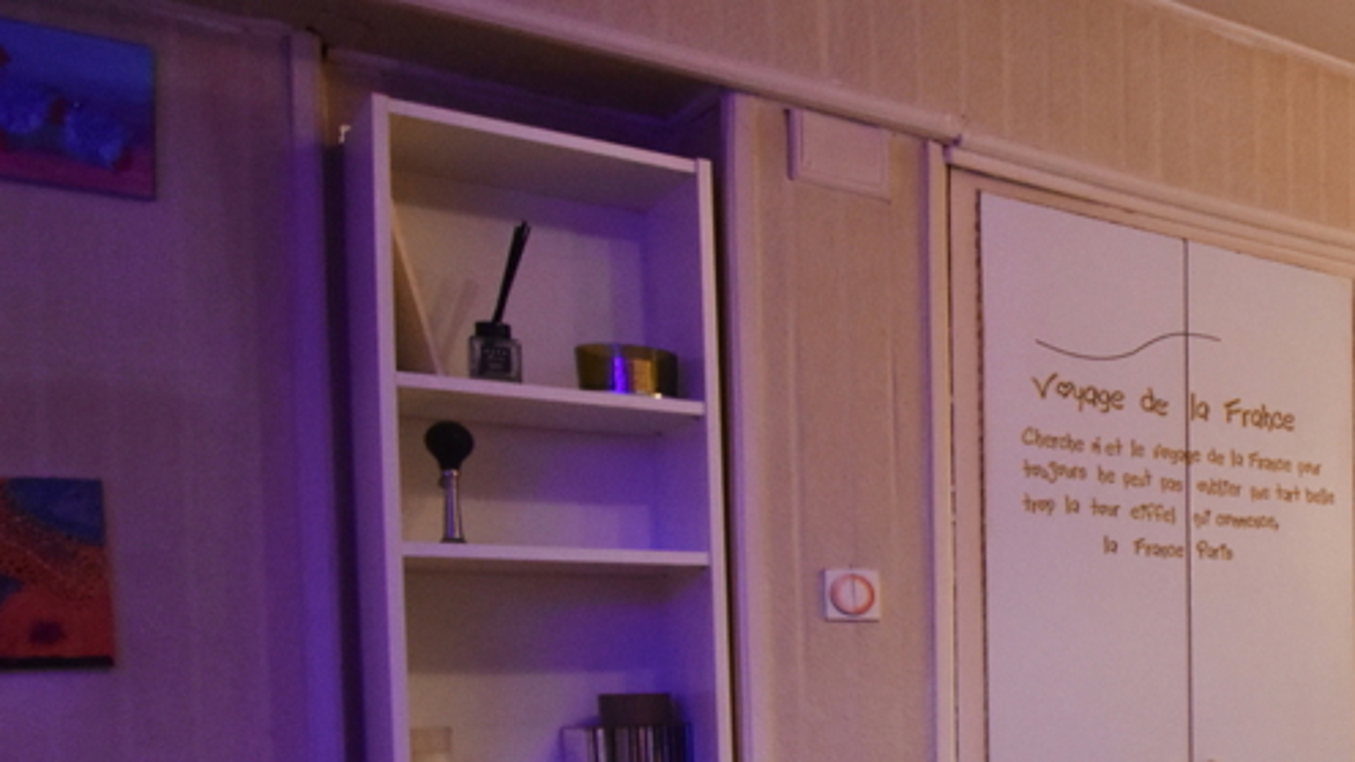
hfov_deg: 38.8
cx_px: 1623
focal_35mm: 38
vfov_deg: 29.5
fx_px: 1365
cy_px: 732
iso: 1800
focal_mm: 10
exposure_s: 1/30
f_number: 4.5
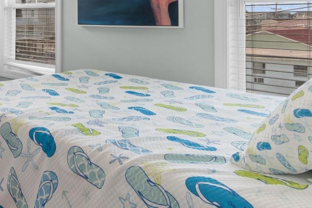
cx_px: 14
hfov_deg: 41.5
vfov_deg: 30.3
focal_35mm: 42
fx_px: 364
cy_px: 14
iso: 100
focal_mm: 13
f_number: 4.8
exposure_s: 1/6
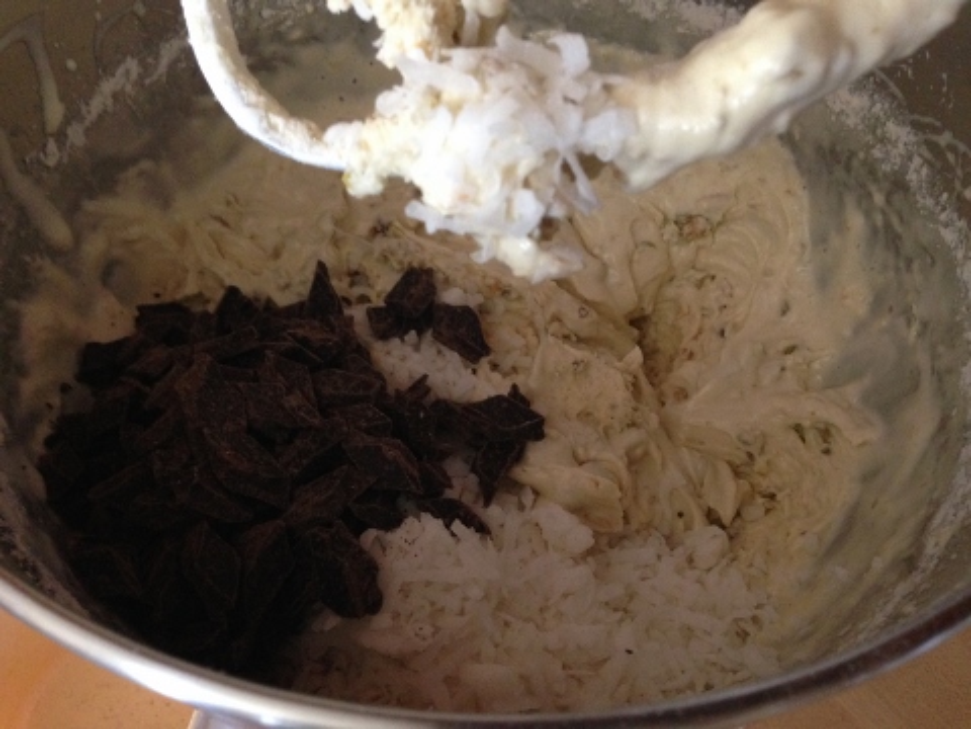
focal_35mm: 33
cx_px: 486
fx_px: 926
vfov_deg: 42.9
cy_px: 364
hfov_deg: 55.4
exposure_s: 1/20
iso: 320
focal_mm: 4.12
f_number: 2.4
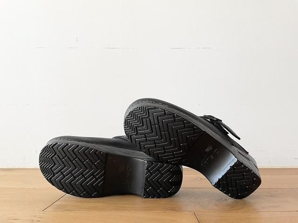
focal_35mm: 26
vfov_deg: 53.1
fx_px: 224
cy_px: 112
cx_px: 149
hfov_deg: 67.3
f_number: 1.6
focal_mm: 4.2
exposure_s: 1/69
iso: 125
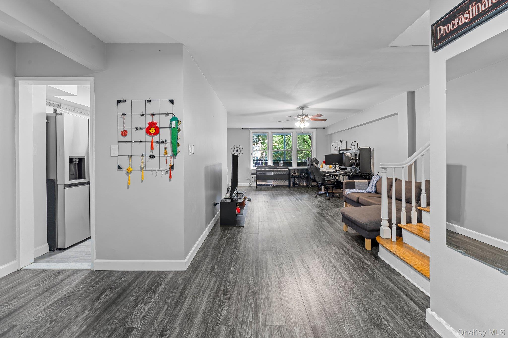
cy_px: 169
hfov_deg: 104.3
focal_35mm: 14
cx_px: 254
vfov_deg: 81.2
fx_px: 198
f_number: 10
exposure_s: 2.5
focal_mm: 14
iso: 250
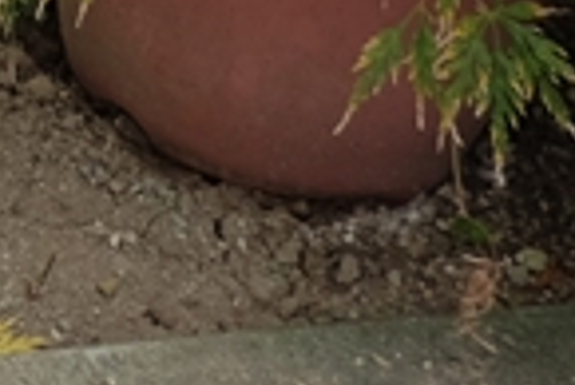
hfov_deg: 8.9
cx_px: -1039
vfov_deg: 6.5
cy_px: -720
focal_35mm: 196
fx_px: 3134
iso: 200
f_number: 4
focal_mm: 18
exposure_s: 1/120
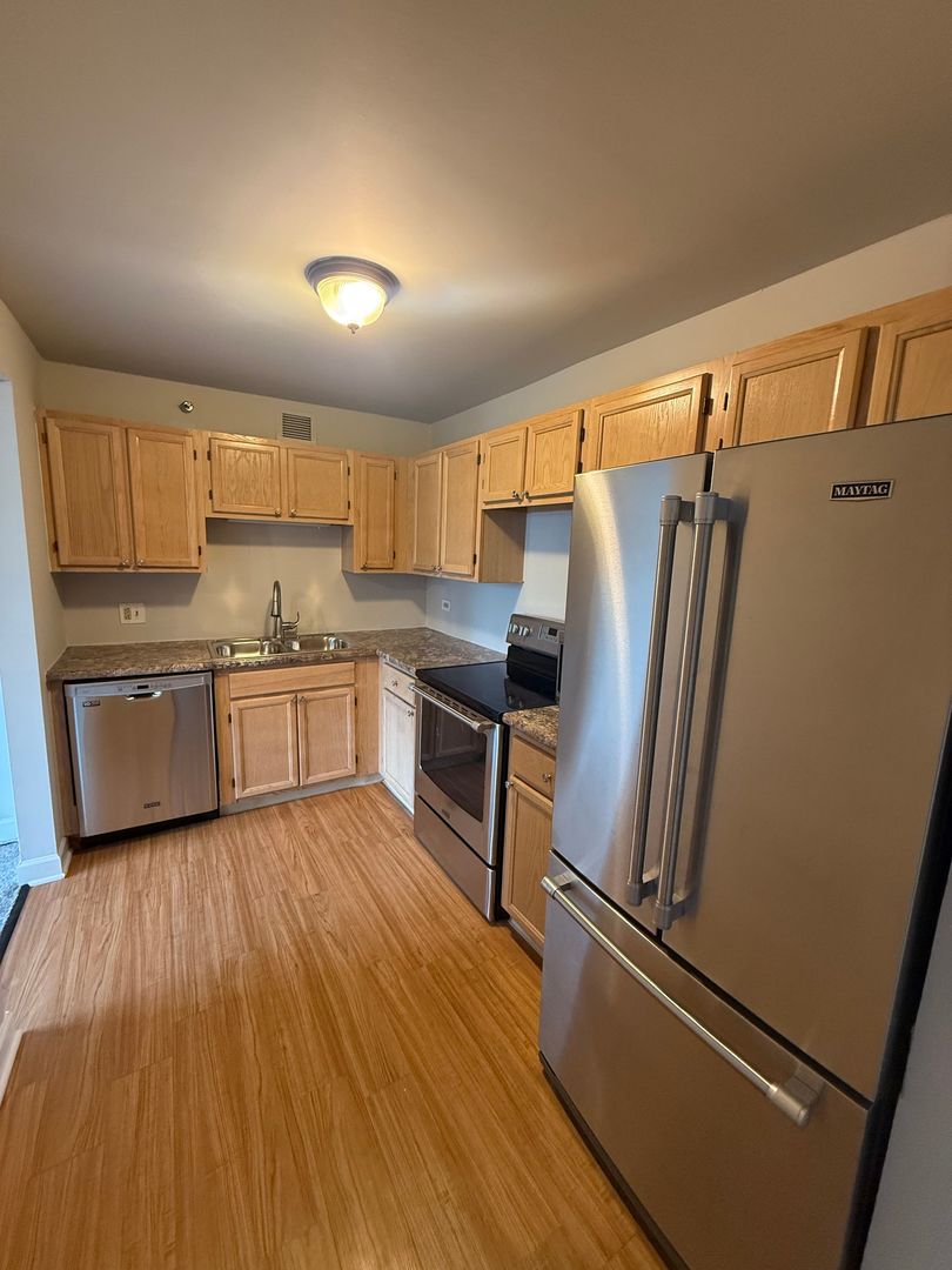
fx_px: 513
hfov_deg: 85.7
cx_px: 476
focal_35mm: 14
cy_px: 635
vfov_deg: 102.1
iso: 400
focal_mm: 2.22
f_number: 2.2
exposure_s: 1/120
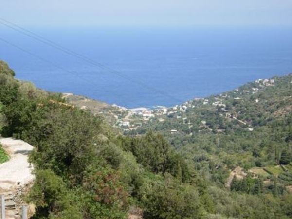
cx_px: 146
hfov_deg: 22.0
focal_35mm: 89
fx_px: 751
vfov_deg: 16.6
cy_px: 110
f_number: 4.8
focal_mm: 18.6
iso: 50
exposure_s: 1/362
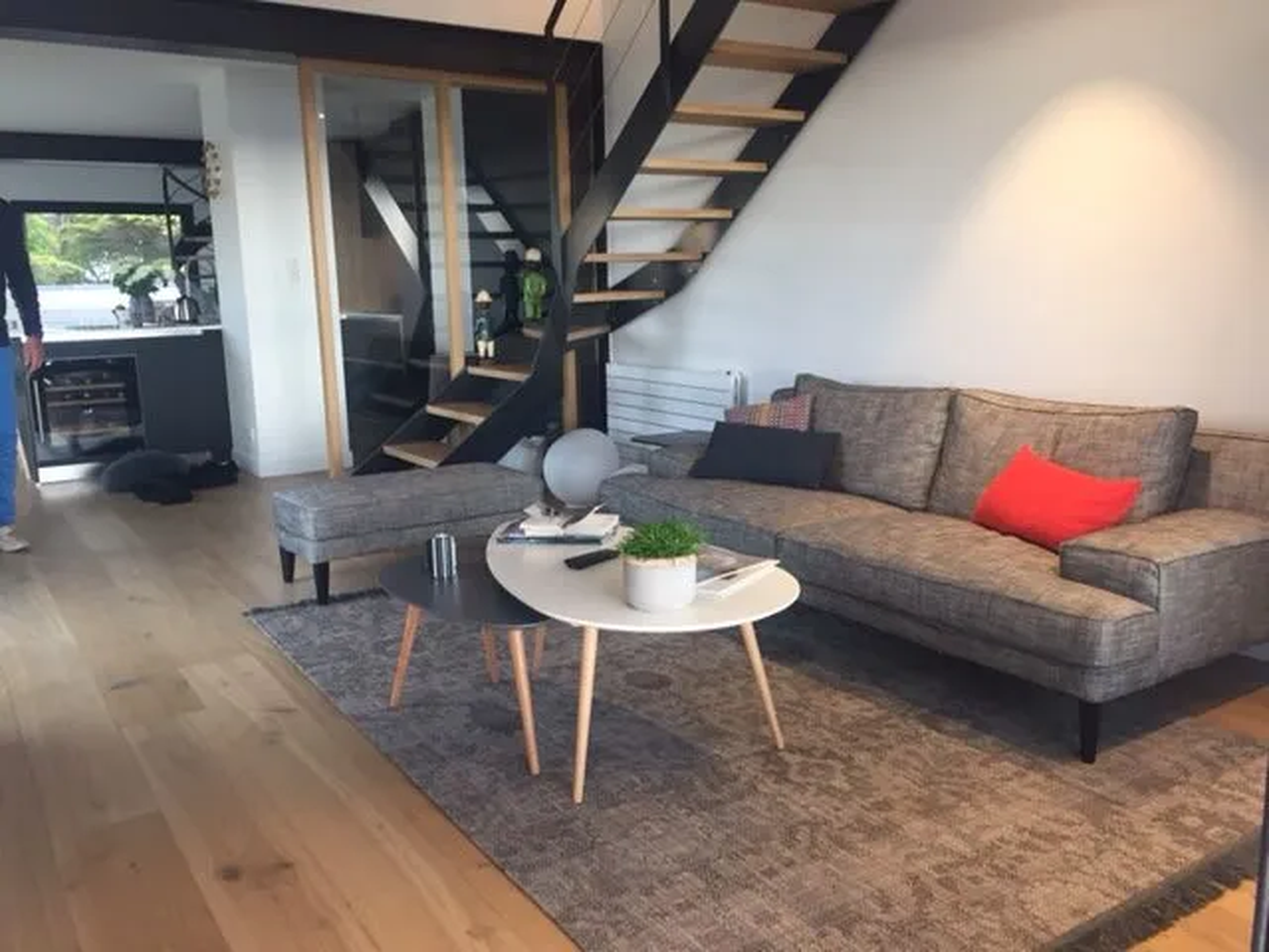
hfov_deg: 61.7
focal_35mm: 29
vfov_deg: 48.2
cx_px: 634
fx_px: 1063
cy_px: 476
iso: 80
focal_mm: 4.15
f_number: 2.2
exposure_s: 1/33
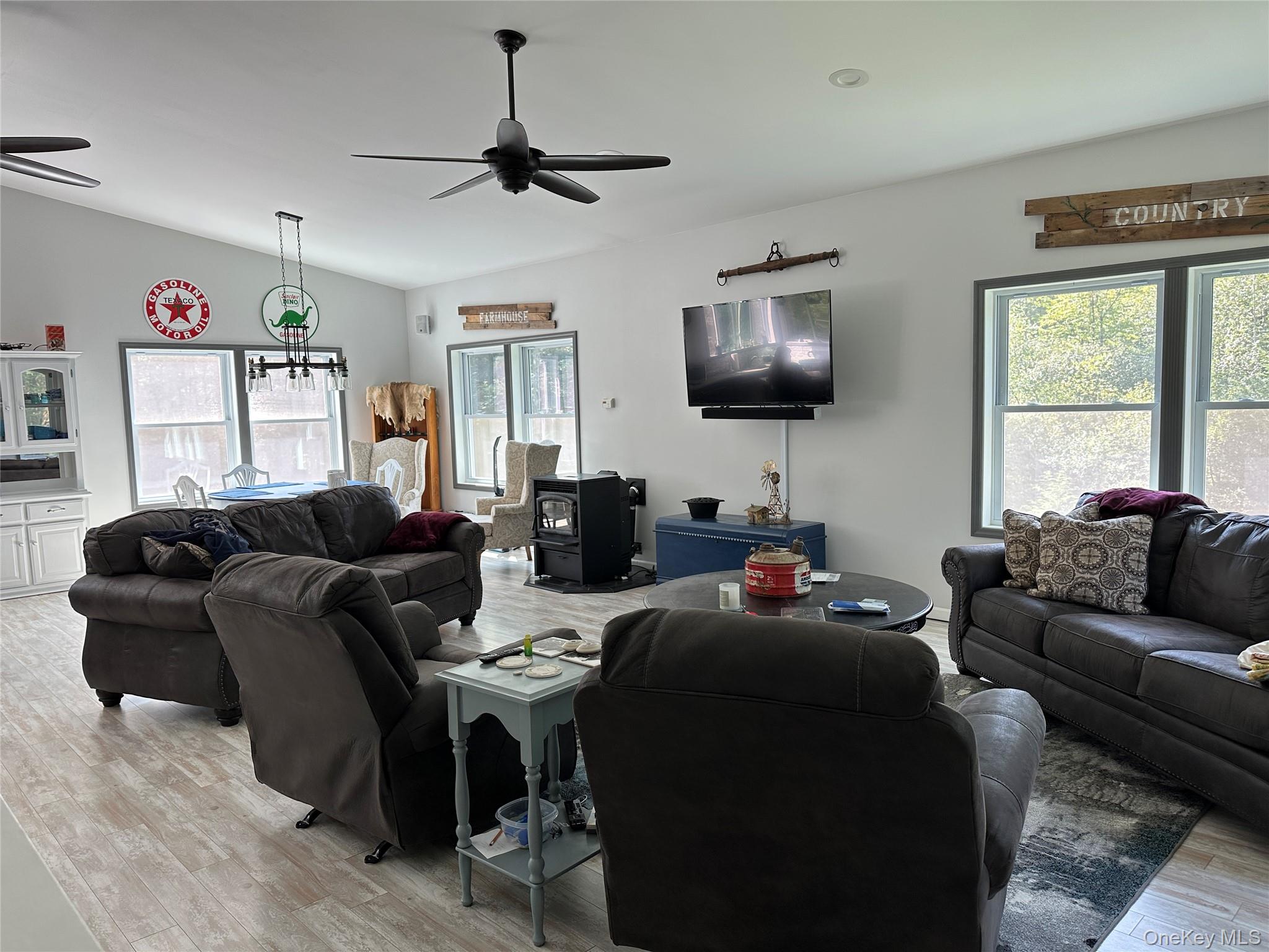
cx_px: 634
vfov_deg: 56.8
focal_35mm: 24
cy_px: 476
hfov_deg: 71.6
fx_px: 880
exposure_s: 1/121
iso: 80
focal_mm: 6.86
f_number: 1.78
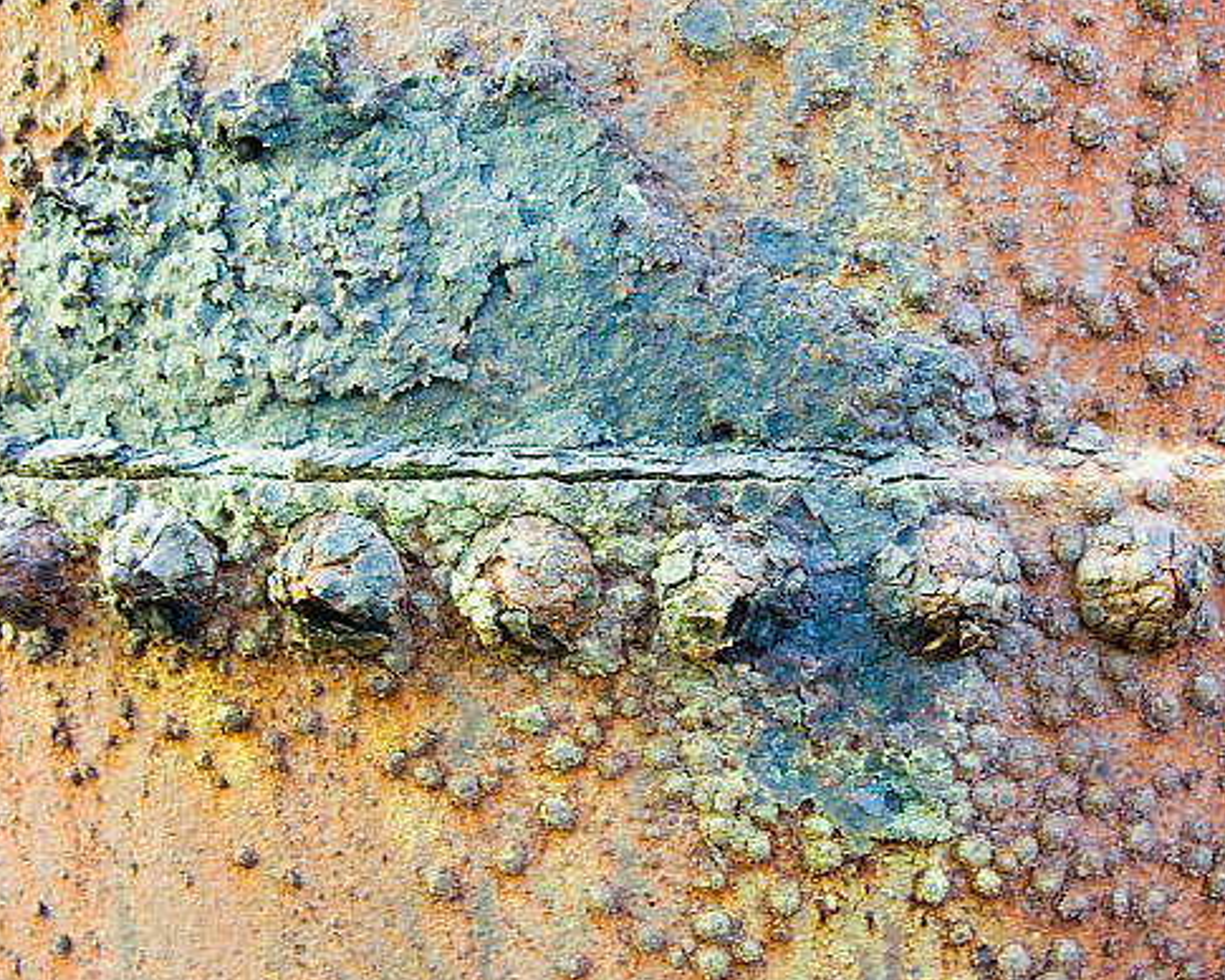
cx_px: 735
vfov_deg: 49.1
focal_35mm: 30
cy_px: 499
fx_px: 1072
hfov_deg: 59.0
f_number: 5
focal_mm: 17
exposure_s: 1/2.5
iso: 400
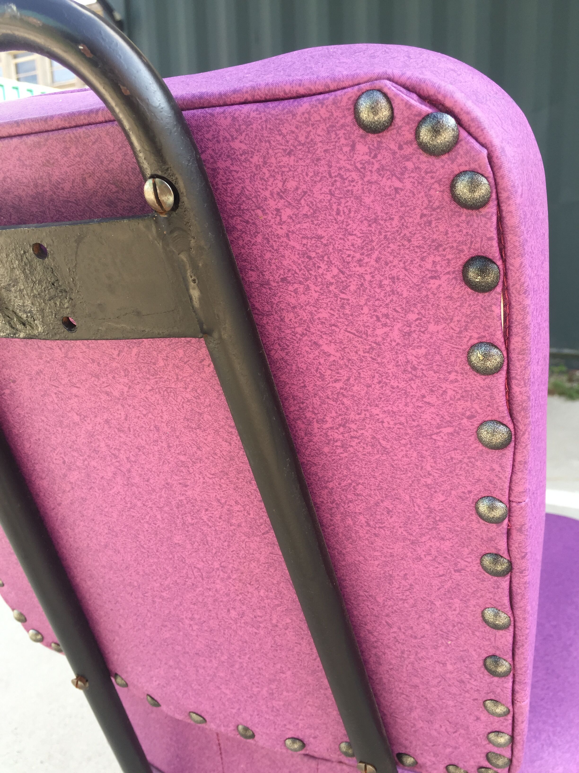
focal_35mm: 29
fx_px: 647
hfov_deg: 48.2
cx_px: 290
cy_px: 386
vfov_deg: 61.7
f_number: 2.2
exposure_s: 1/123
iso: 32
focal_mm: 4.15
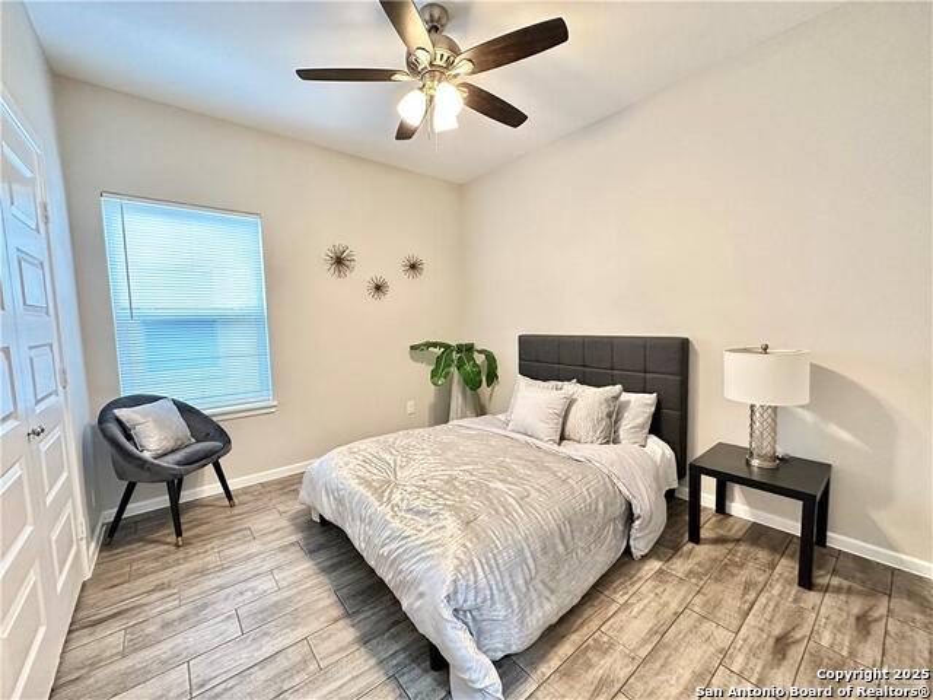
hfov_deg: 102.1
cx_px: 466
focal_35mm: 14
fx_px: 377
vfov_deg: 85.7
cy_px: 350
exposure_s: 1/60
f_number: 2.2
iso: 500
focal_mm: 2.22
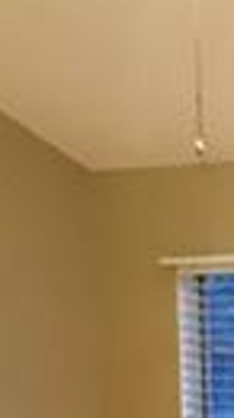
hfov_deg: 7.3
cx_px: 583
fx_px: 1712
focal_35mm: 155
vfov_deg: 12.5
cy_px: 785
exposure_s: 1/4
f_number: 2.2
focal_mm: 4.15
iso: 50
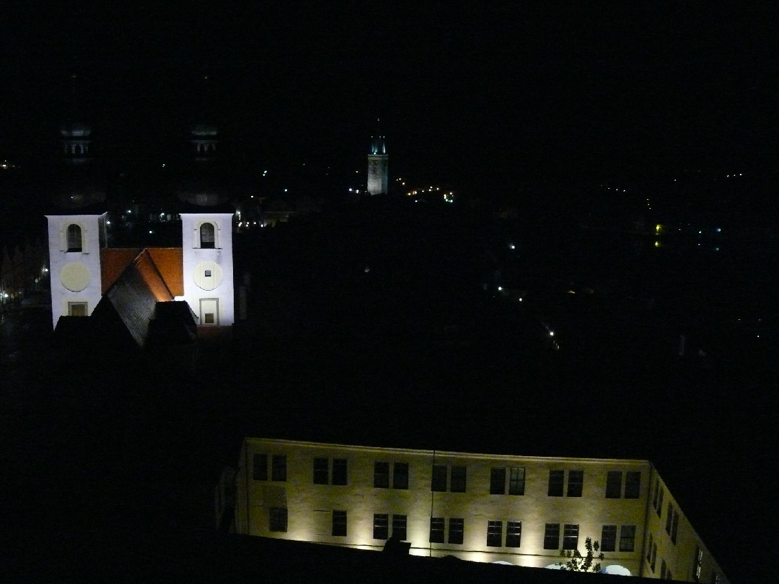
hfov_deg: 52.6
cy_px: 292
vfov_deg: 40.7
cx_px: 390
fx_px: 788
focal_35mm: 35
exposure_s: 1/15
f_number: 2.8
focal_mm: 7.4
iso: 800
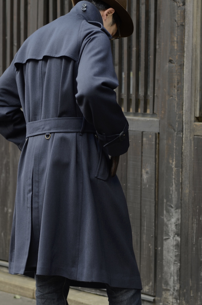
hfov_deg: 10.7
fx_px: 1078
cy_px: 152
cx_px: 101
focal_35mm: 128
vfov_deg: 16.1
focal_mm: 85
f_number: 1.8
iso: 160
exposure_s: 1/60
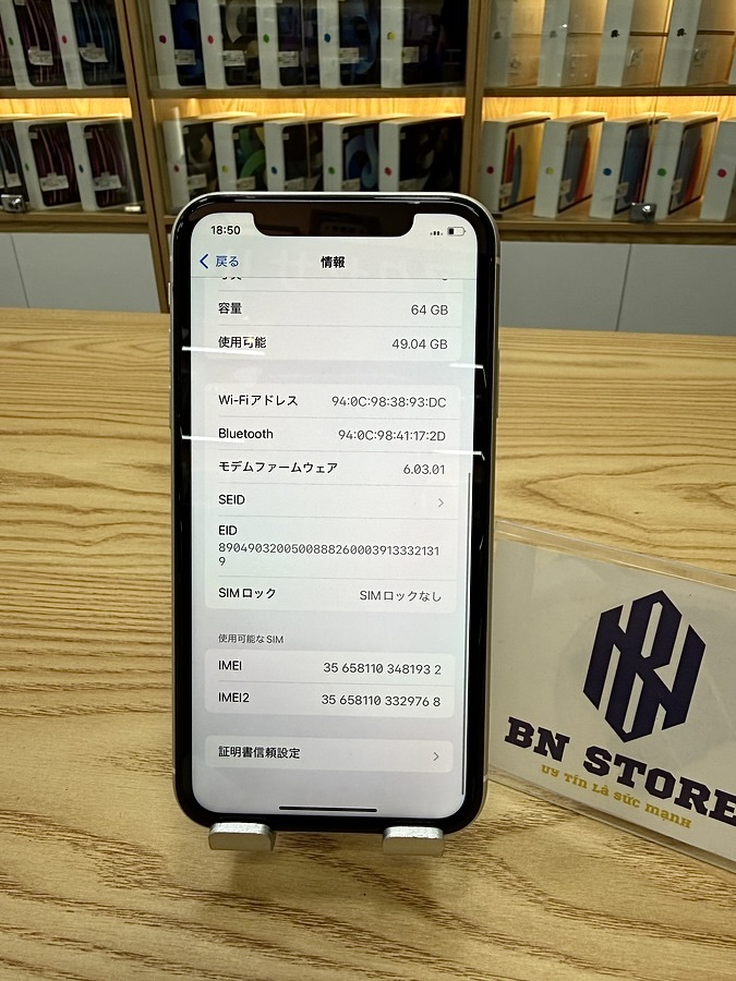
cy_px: 490
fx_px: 680
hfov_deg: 56.8
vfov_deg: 71.6
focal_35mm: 24
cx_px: 368
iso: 50
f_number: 2.2
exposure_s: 1/120
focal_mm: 2.22
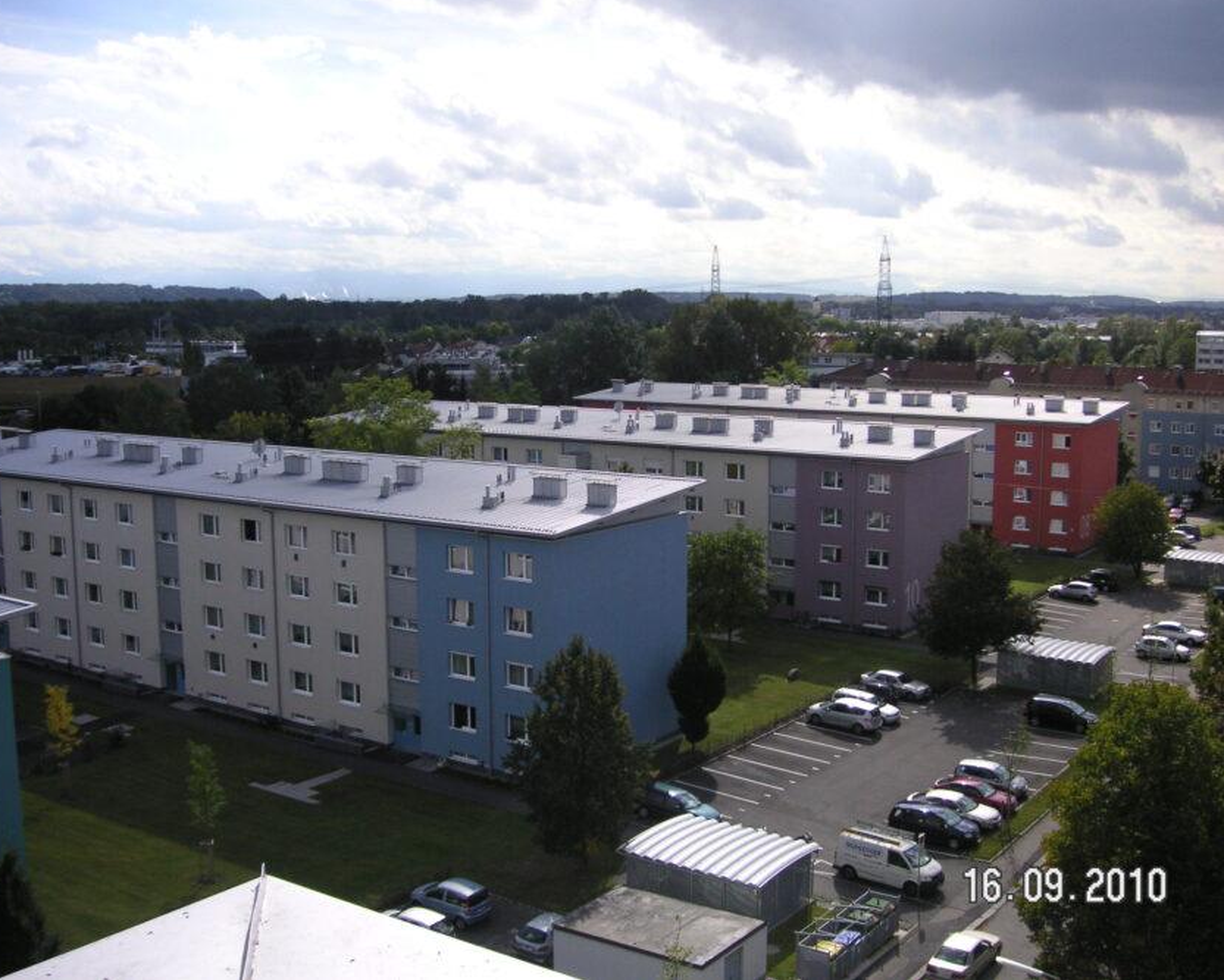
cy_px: 486
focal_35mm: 39
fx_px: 1413
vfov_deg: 38.2
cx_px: 616
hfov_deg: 46.8
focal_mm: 6.1
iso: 50
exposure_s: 1/250
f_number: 6.7
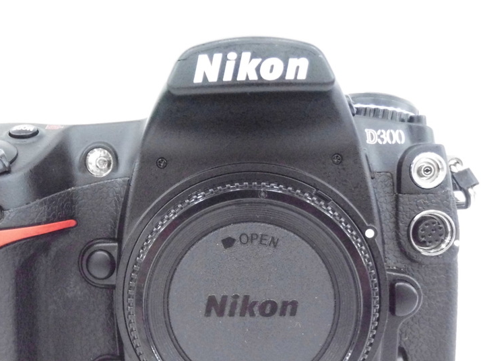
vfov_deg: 33.8
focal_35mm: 42
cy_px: 260
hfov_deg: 44.5
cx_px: 185
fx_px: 584
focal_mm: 4.5
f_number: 3
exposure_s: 1/60
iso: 800
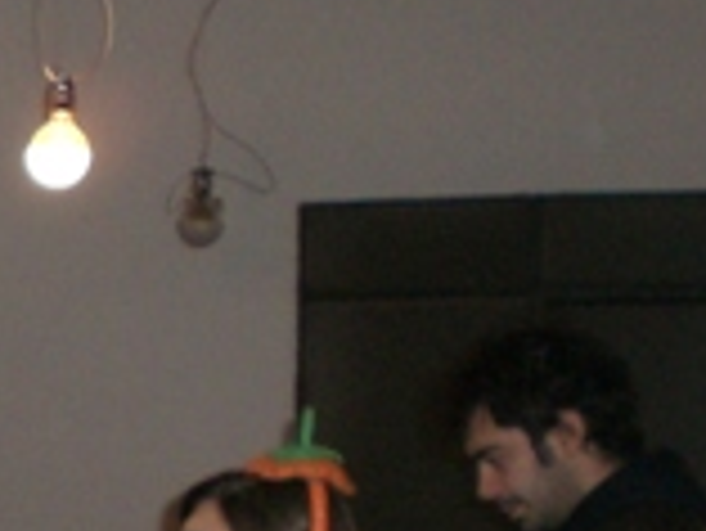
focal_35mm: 145
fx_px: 2960
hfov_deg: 12.7
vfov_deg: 9.9
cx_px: -427
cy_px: 788
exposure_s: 1/60
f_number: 3.1
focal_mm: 6.3
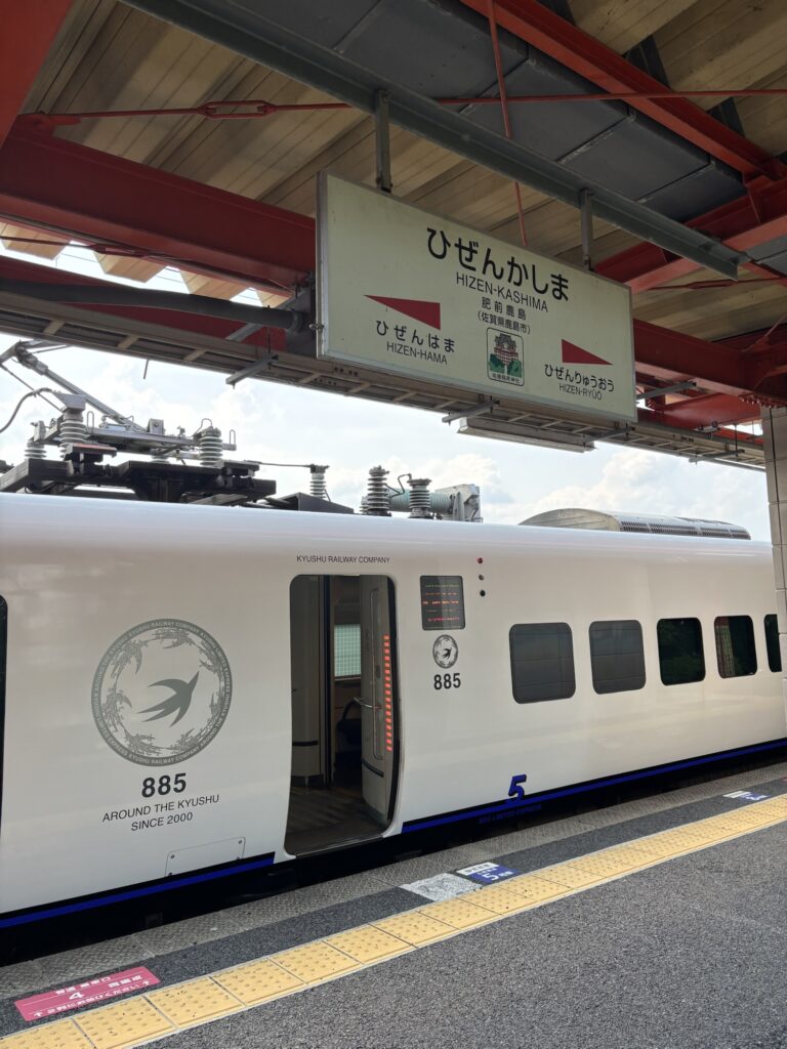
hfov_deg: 53.1
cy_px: 524
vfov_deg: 67.3
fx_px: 788
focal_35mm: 26
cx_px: 394
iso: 50
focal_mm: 5.96
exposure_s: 1/654
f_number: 1.6
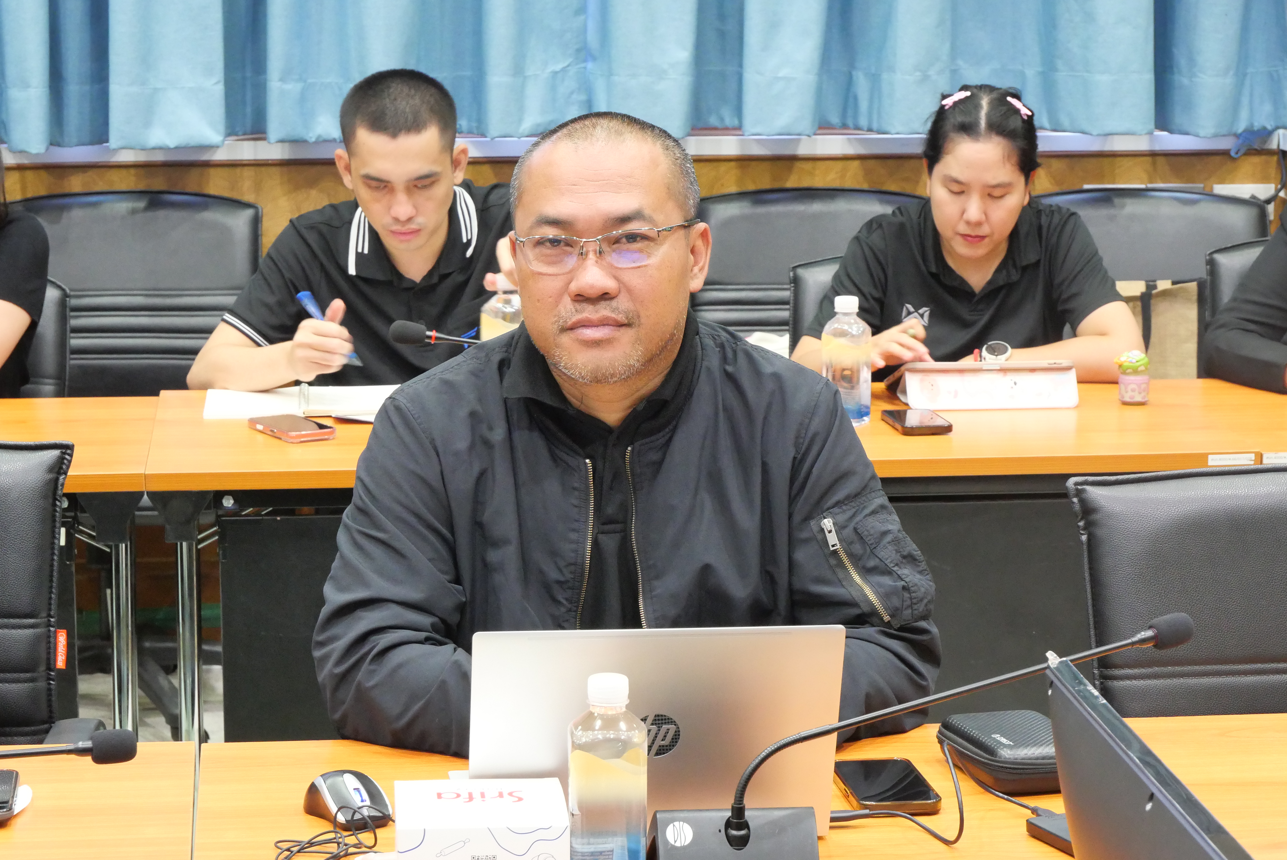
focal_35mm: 91
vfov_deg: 15.0
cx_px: 644
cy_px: 430
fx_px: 3255
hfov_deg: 22.4
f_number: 8
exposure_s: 1/15
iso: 3200
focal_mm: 44
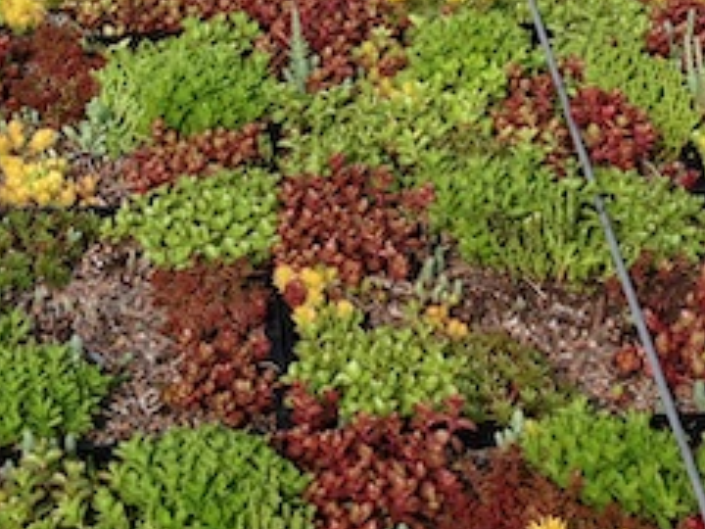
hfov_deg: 17.9
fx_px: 2240
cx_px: 370
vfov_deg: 12.9
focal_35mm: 110
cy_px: -194
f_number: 2.4
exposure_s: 1/1595
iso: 50
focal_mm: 4.13
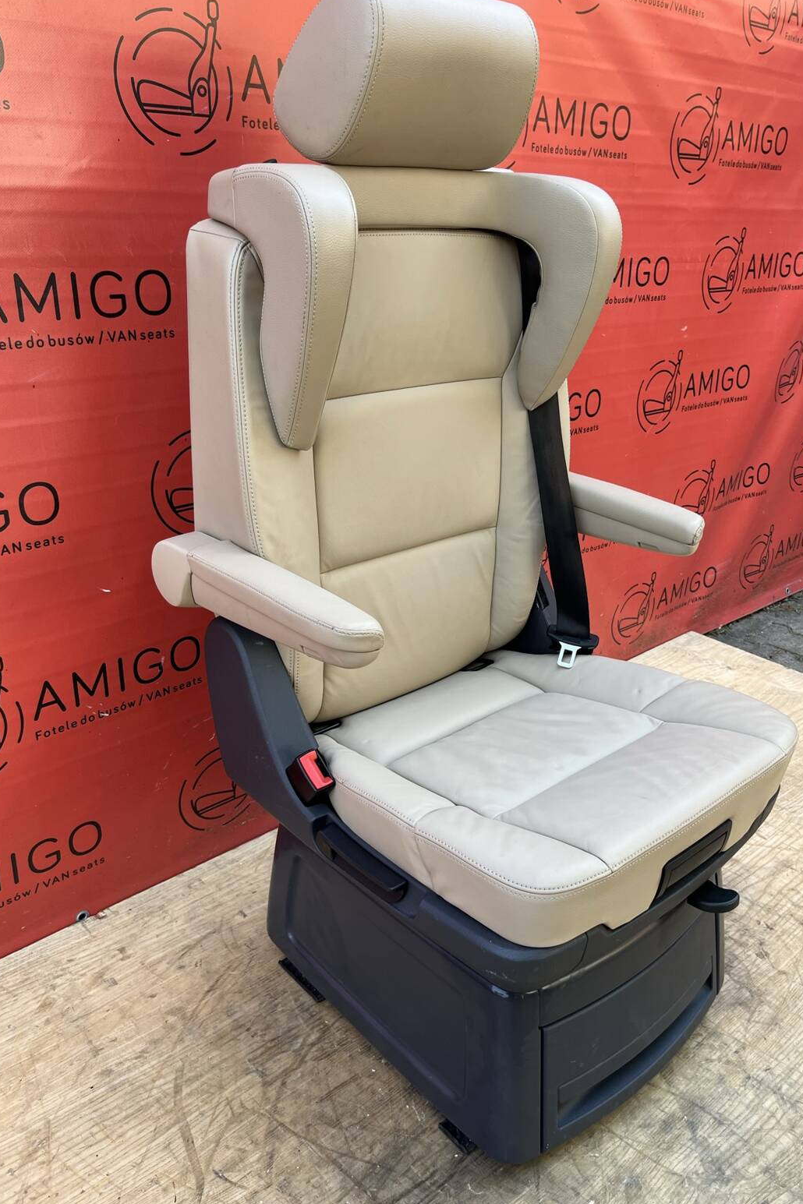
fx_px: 937
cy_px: 589
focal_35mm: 28
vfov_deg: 65.5
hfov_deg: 46.4
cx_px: 432
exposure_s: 1/138
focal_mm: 5.1
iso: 32
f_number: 1.6
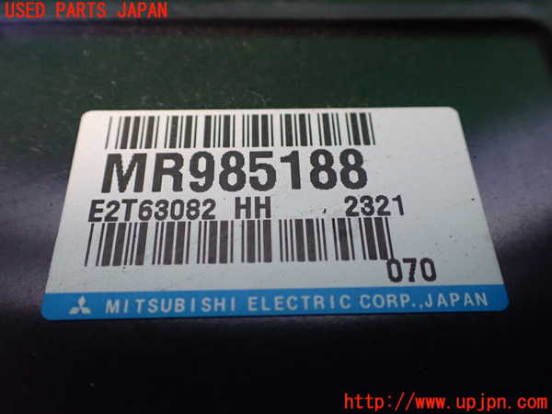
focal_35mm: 30
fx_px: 478
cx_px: 276
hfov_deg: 60.0
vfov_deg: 46.8
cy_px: 207
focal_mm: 5.4
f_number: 2.3
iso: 800
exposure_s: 1/100
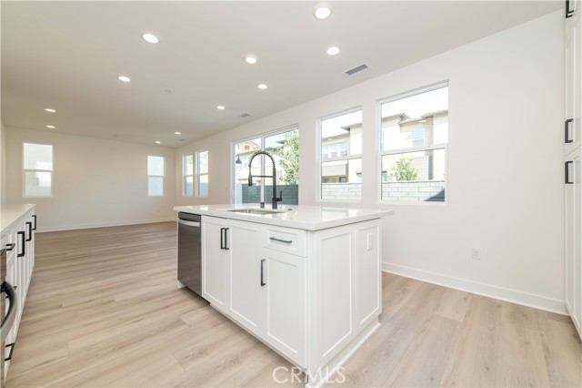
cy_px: 194
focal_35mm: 14
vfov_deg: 81.1
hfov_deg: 104.3
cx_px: 291
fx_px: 226
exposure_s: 1/125
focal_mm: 14
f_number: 5.6
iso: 200
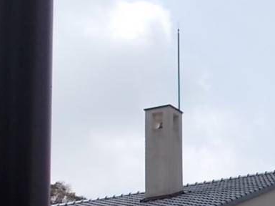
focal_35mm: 108
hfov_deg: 16.7
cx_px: 396
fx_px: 858
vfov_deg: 13.5
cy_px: 210
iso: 80
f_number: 8
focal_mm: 4.6
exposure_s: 1/250
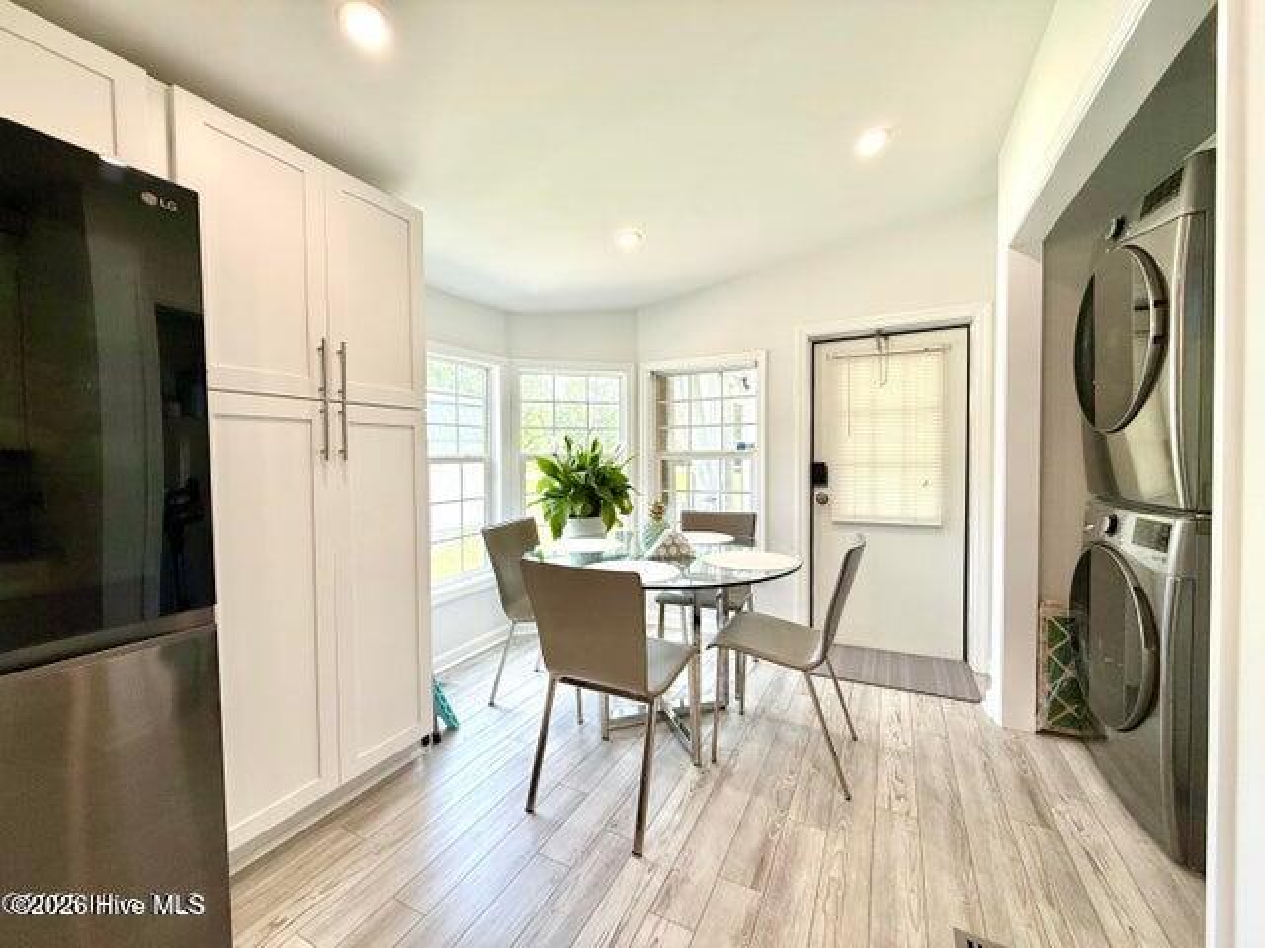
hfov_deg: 102.1
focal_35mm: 14
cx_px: 632
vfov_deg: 85.7
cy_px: 474
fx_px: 512
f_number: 2.2
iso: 64
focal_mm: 2.22
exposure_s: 1/152
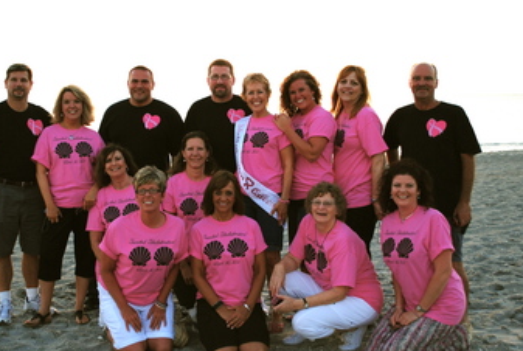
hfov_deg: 34.9
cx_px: 216
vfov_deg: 23.9
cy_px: 188
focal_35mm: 57
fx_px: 830
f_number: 4.8
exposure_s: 1/60
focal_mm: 32
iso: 200
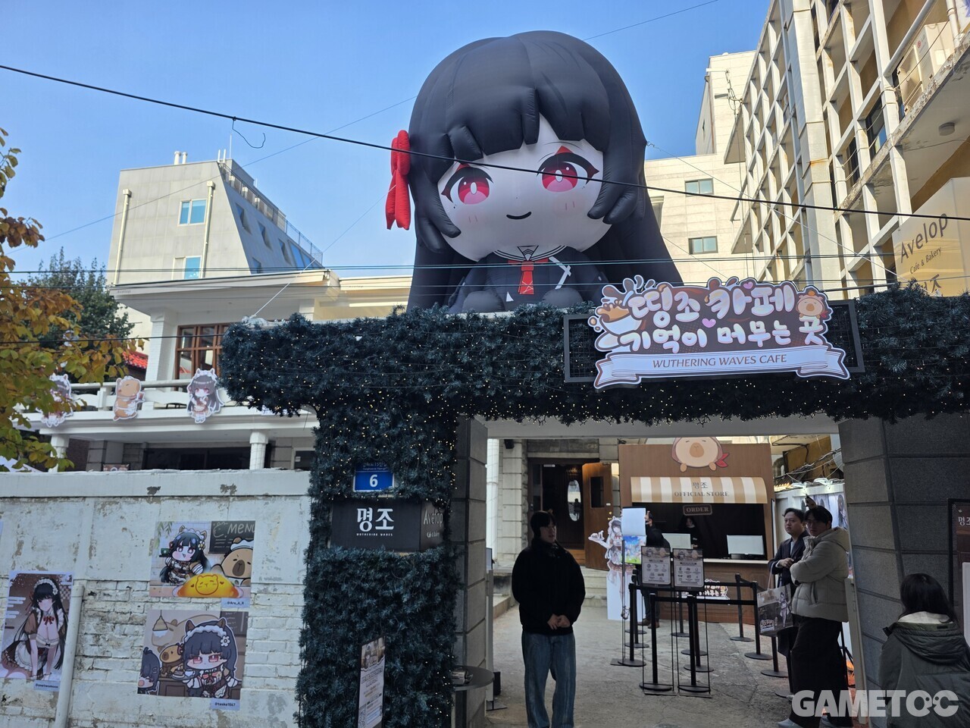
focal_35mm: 23
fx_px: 644
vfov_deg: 58.9
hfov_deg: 73.9
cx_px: 485
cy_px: 364
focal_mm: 6.3
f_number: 1.7
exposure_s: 1/2497
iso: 80
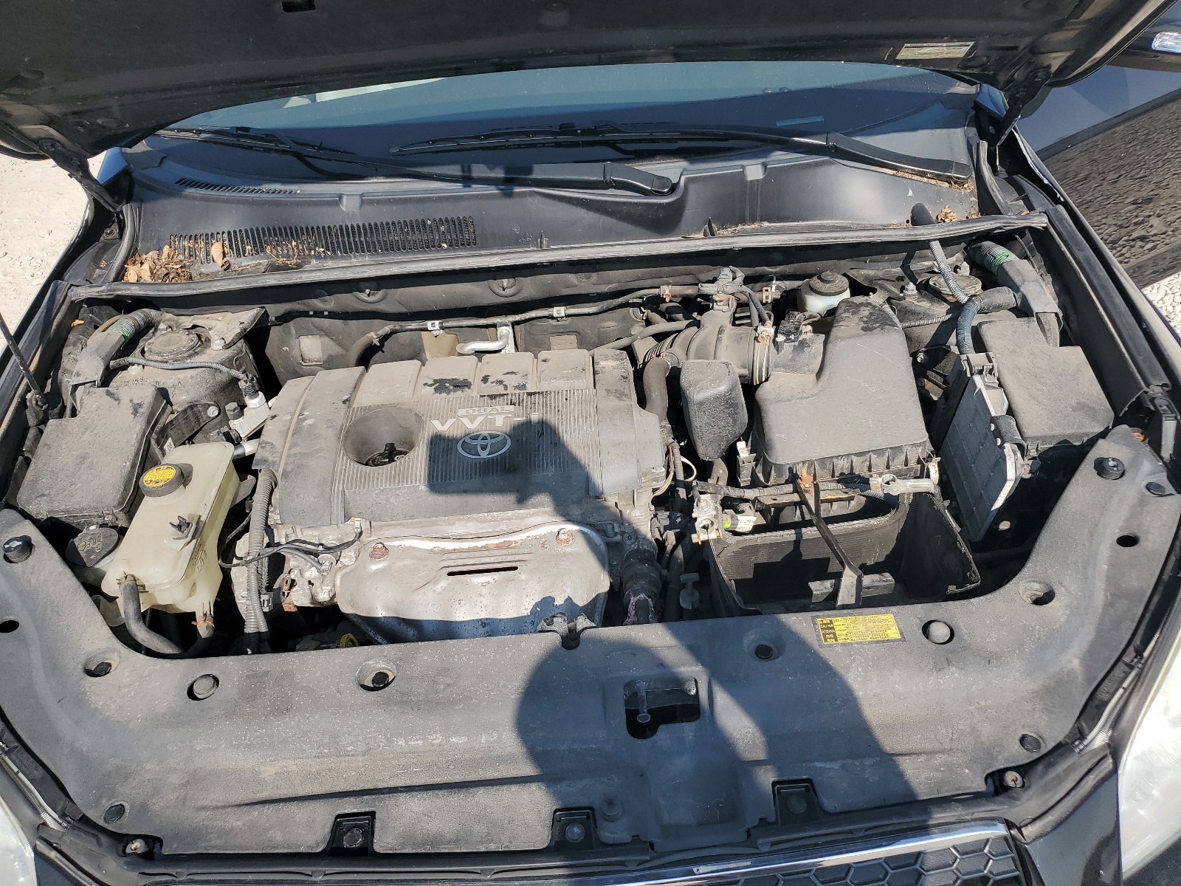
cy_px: 443
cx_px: 590
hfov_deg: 67.3
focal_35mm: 26
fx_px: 887
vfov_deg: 53.1
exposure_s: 1/2000
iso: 50
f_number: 1.5
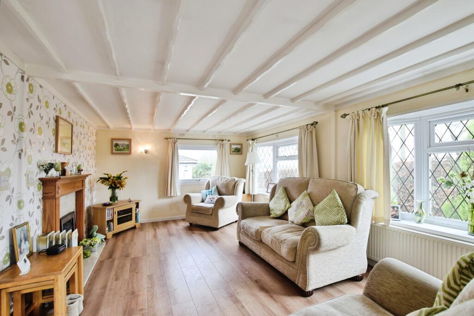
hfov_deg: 100.4
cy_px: 158
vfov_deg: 77.3
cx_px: 237
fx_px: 198
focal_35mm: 15
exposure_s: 1/40
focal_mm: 10
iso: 640
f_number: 8
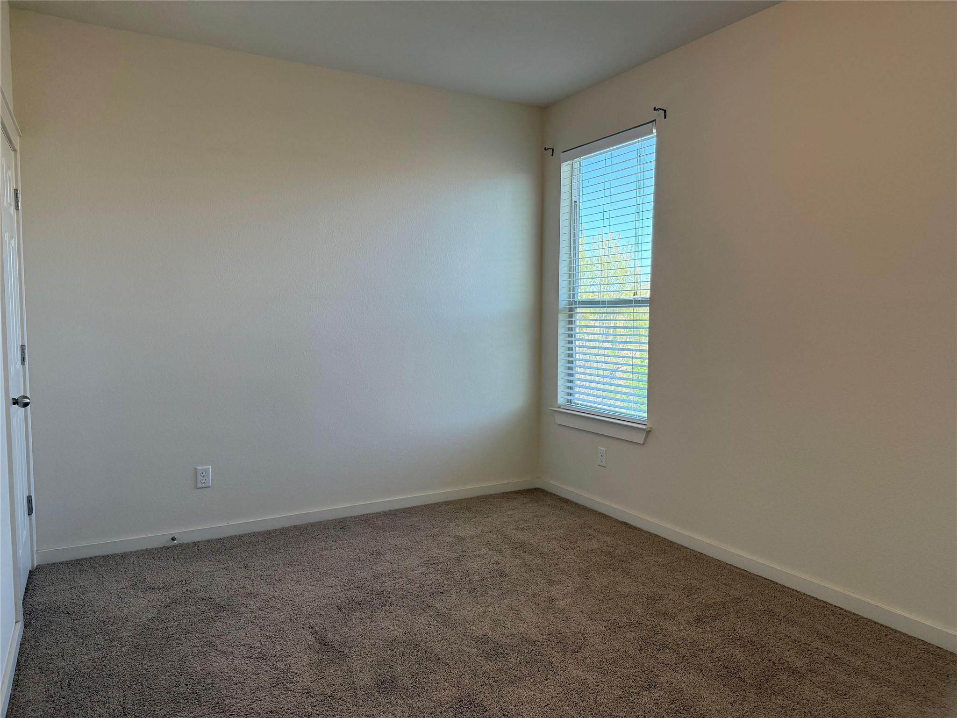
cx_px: 478
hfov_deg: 71.6
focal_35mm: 24
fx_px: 664
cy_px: 359
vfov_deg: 56.8
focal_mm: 6.76
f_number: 1.78
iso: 160
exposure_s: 1/231
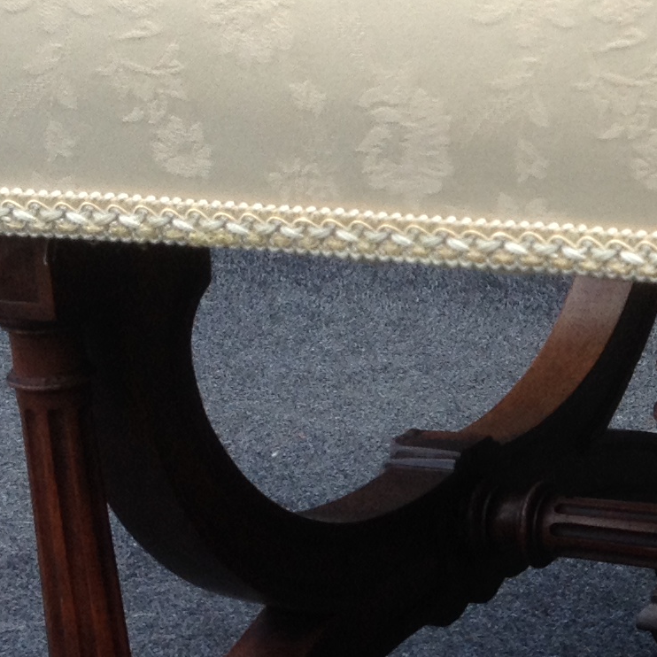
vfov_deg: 12.8
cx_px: 923
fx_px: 2920
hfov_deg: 12.3
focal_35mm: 136
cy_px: 533
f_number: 2.4
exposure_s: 1/300
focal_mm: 4.28
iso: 50
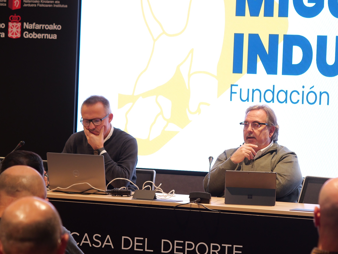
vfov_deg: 8.6
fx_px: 1680
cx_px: 240
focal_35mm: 172
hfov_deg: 11.5
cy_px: 146
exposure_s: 1/80
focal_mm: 52
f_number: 2.8
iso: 500
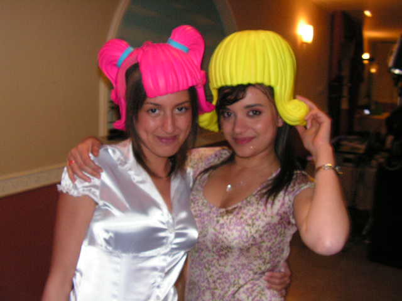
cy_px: 150
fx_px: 418
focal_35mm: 36
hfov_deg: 51.4
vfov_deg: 39.7
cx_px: 201
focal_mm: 6
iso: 200
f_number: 3.2
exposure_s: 1/40
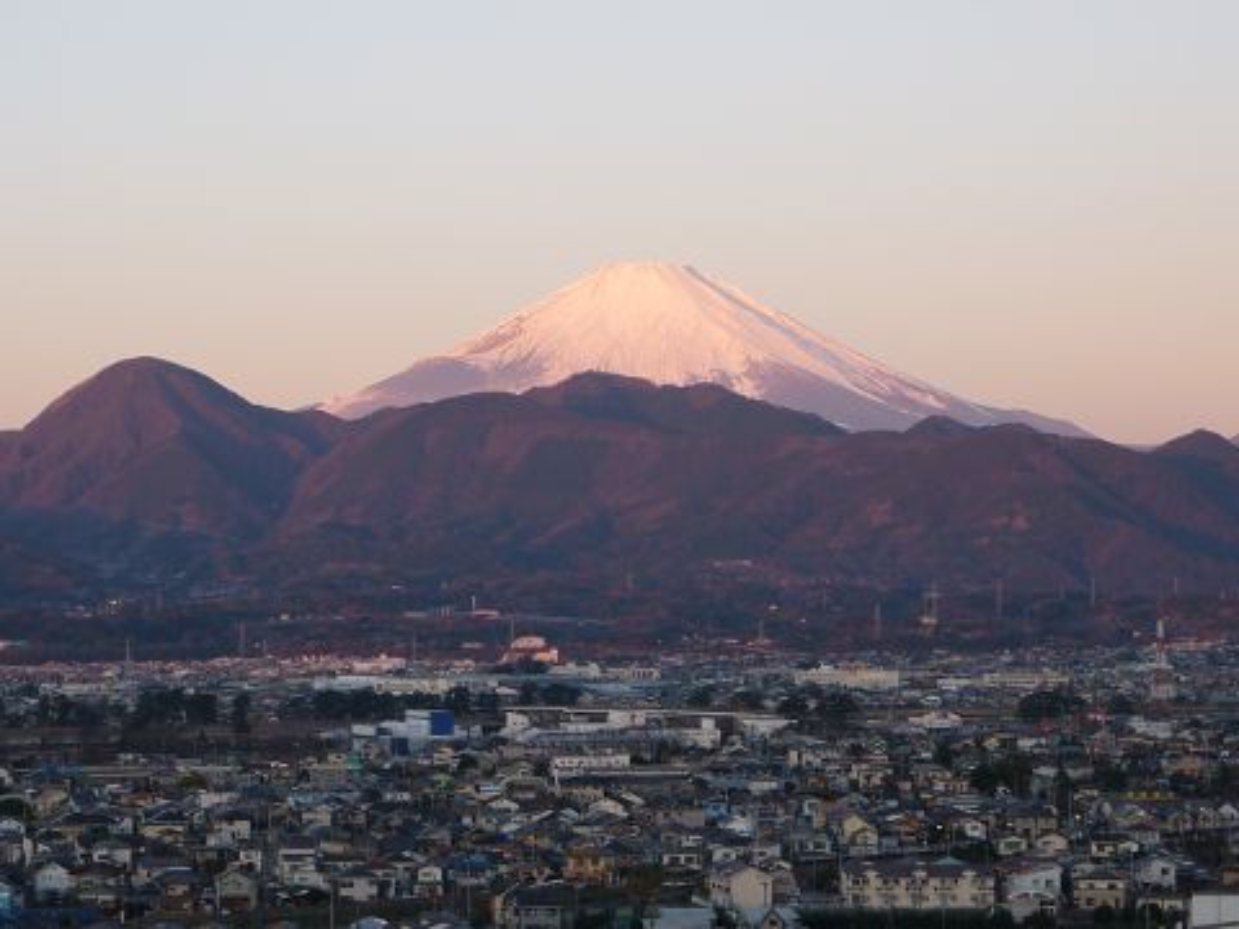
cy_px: 464
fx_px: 4009
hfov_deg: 17.6
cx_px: 620
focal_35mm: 112
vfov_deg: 13.2
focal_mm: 12.8
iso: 80
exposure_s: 1/50
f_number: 4.2
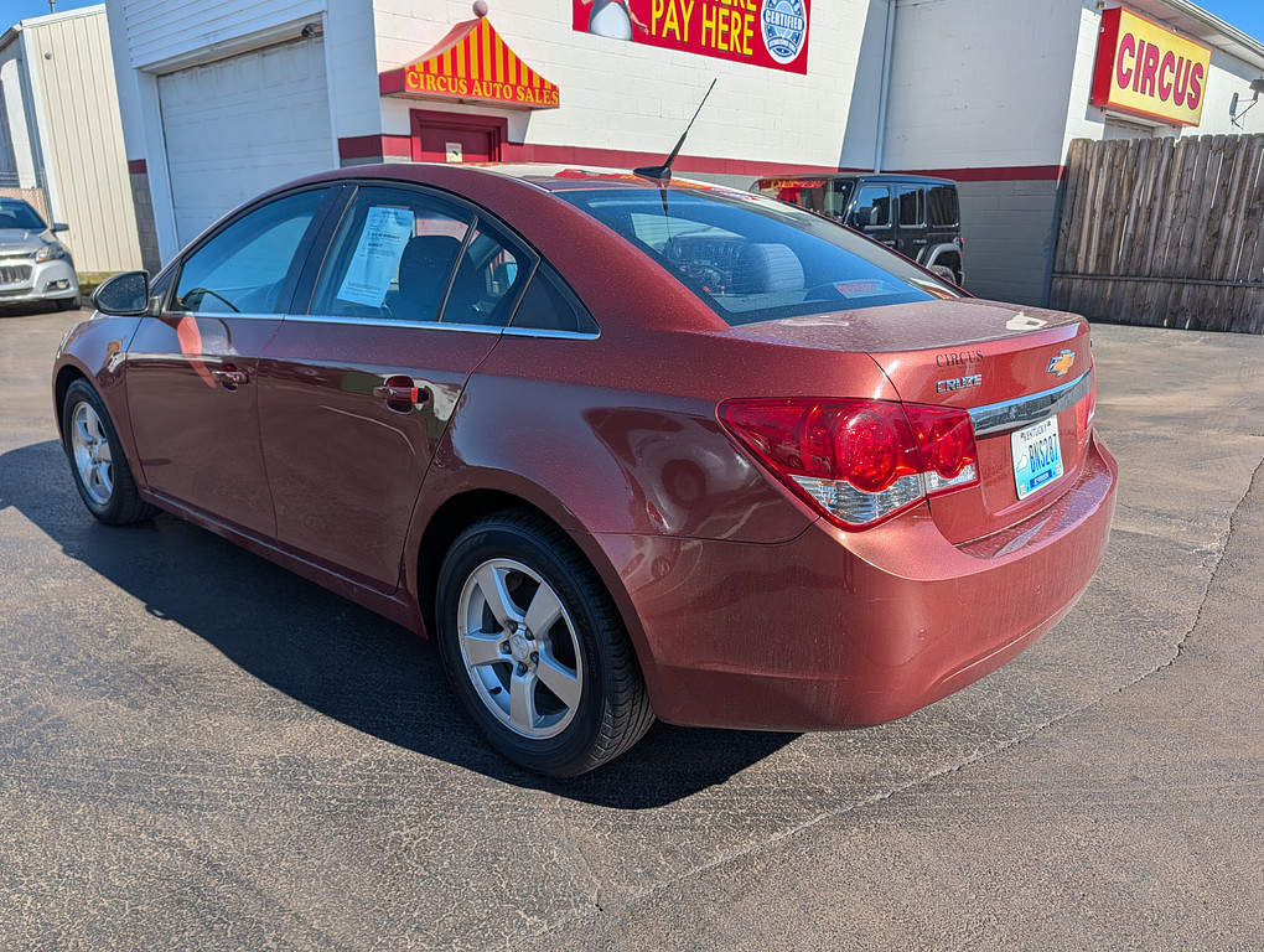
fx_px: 878
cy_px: 476
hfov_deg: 71.5
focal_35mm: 24
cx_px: 632
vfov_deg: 56.9
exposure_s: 1/2075
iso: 18
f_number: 1.68
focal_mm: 6.9
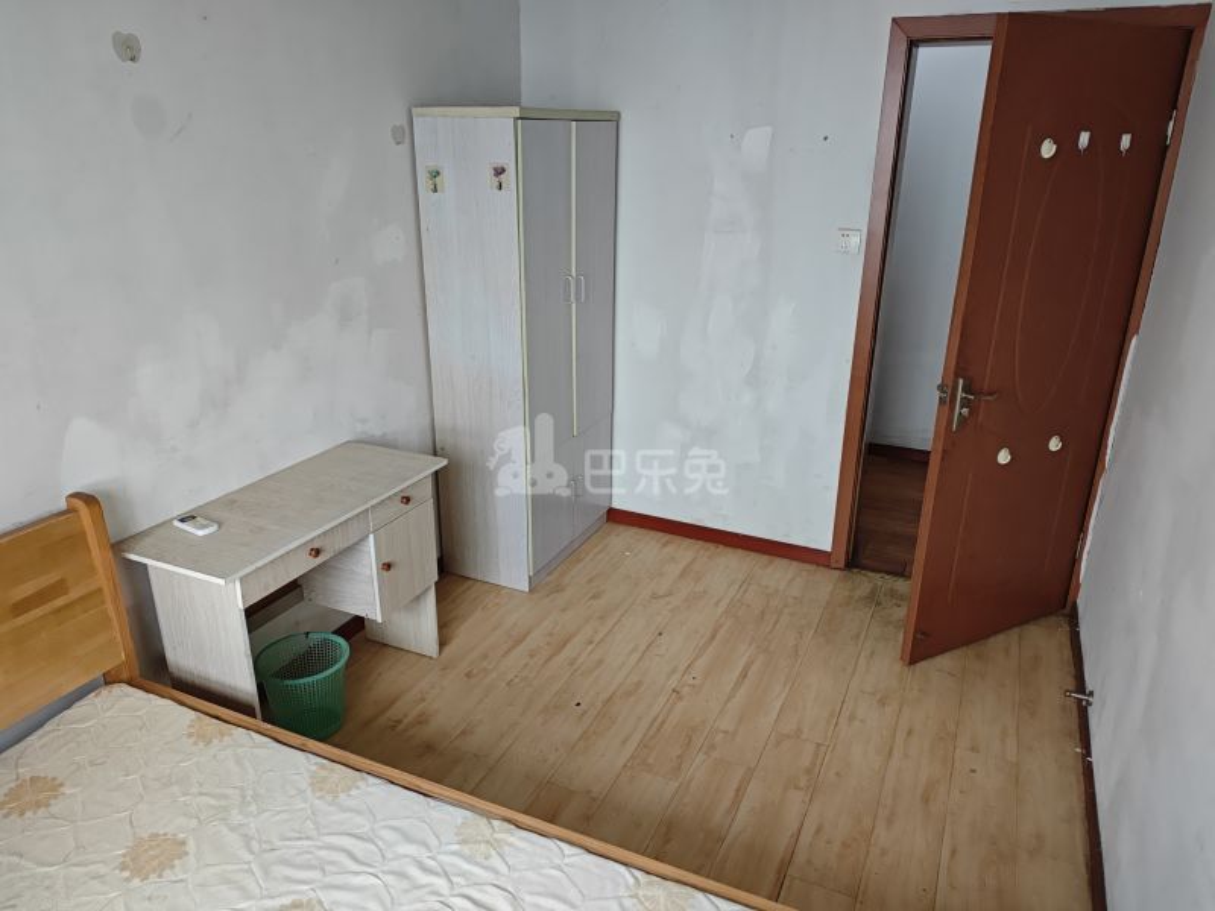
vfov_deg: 56.8
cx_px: 608
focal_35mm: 24
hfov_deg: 71.6
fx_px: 842
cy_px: 456
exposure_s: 1/81.1
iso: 400
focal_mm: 5.84
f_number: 1.6
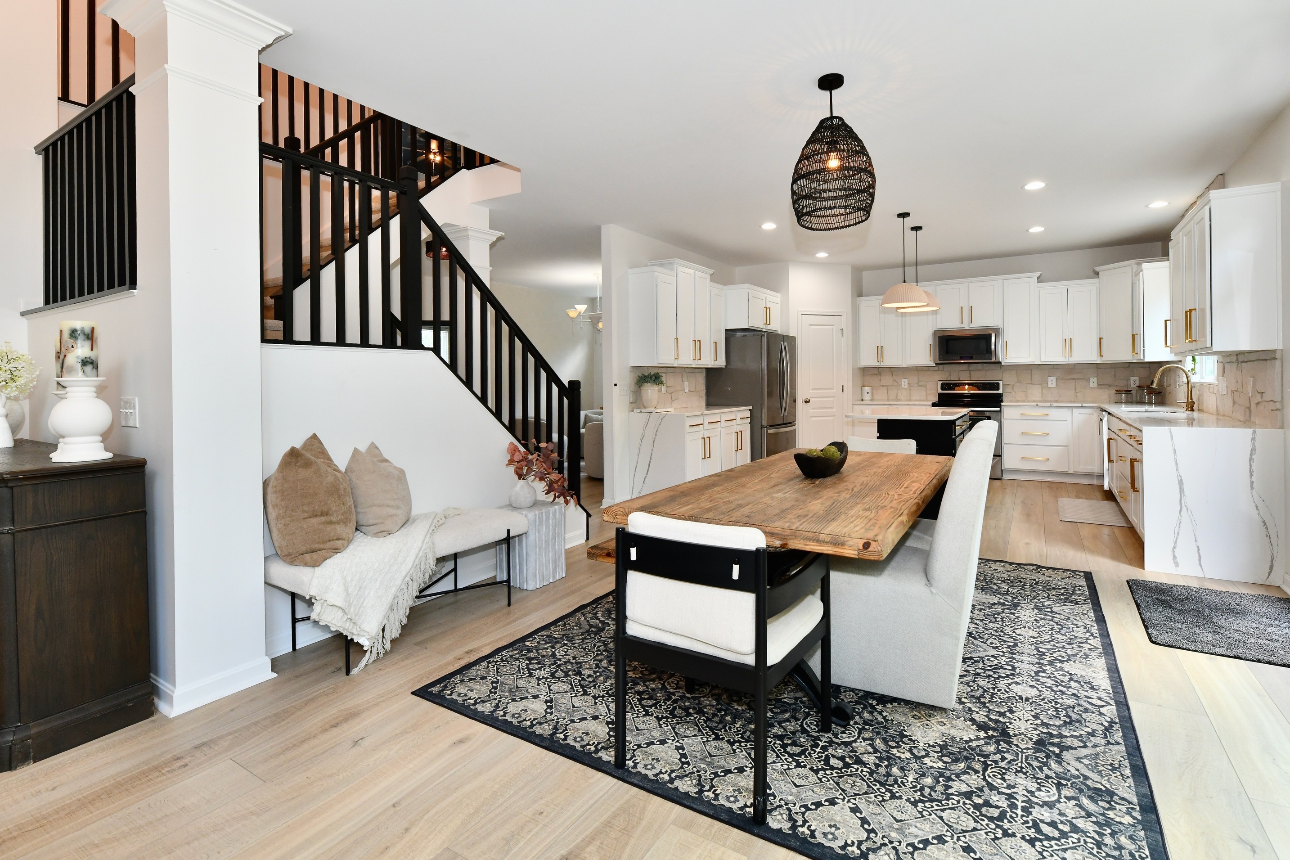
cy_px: 420
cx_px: 632
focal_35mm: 15
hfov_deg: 100.4
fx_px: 537
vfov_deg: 77.3
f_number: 7.1
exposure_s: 1/100
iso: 800
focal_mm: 14
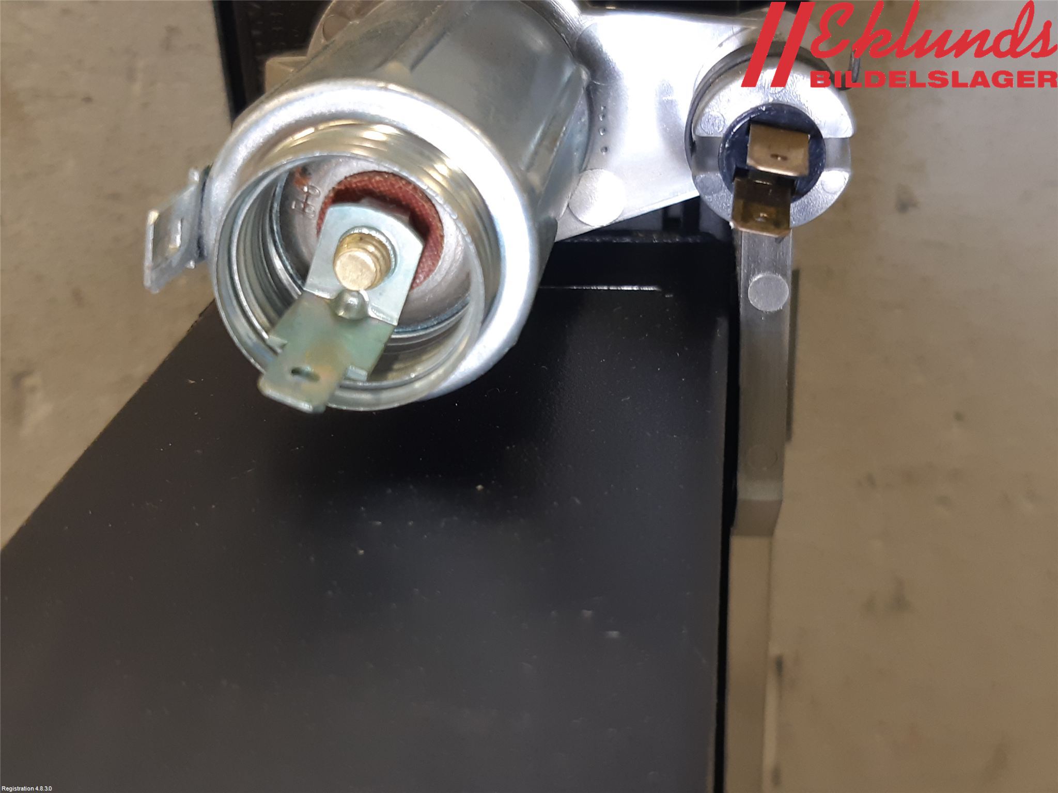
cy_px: 396
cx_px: 529
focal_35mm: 26
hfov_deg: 67.3
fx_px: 795
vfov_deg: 53.1
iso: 100
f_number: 1.7
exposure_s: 1/50
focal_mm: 3.93
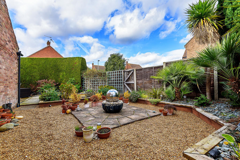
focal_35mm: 16
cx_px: 120
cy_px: 80
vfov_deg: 73.8
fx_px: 107
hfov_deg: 96.7
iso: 200
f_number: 8
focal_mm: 16
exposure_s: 1/200
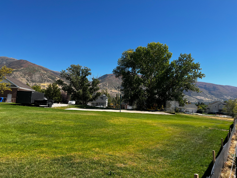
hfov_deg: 67.3
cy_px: 89
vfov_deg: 53.1
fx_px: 178
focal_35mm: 26
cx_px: 118
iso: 50
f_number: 1.5
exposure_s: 1/3165
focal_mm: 5.7
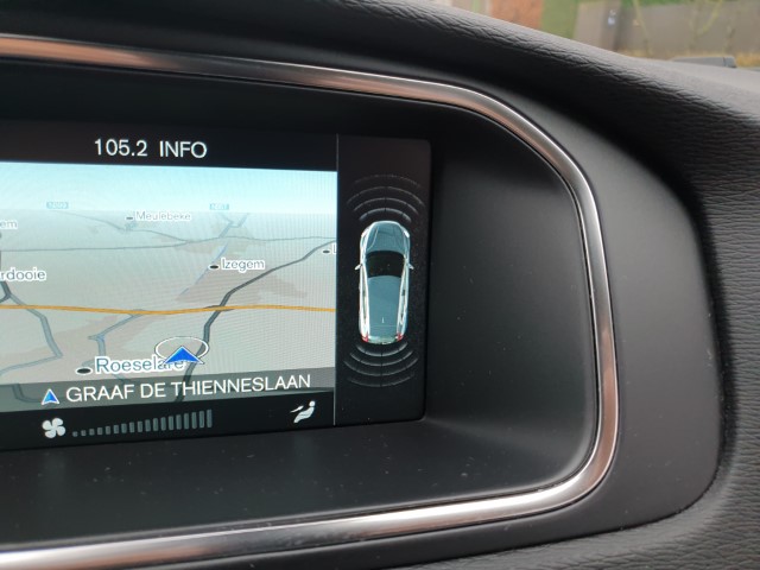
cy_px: 285
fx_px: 571
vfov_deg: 53.1
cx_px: 380
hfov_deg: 67.3
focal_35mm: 26
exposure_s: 1/120
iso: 64
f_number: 1.5
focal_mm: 4.3
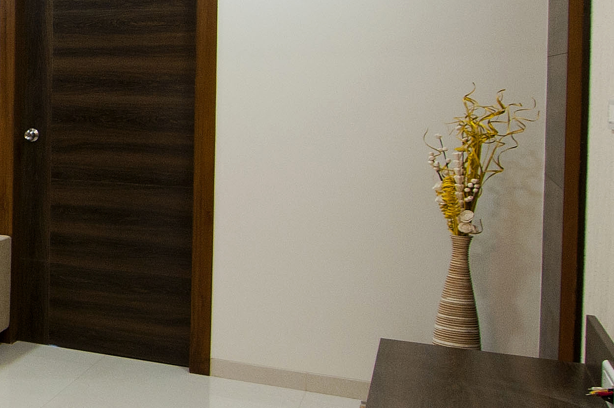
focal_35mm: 57
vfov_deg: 23.4
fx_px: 966
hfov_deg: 24.4
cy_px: 60
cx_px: -379
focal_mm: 11
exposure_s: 1/20
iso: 400
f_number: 5.6
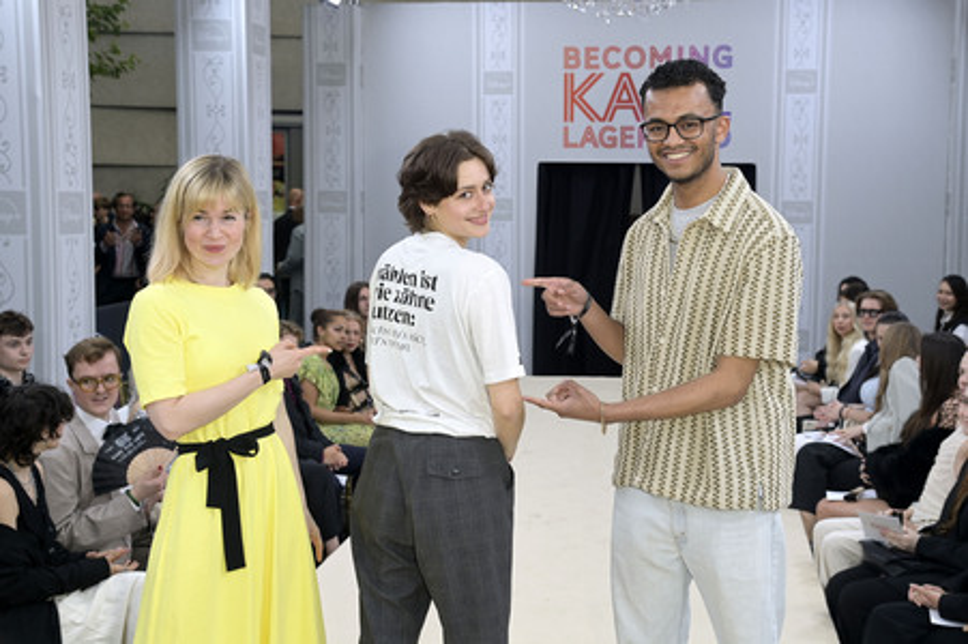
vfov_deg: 29.2
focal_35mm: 46
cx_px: 484
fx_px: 1236
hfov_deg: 42.8
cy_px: 322
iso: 640
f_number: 5.6
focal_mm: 46
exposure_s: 1/250
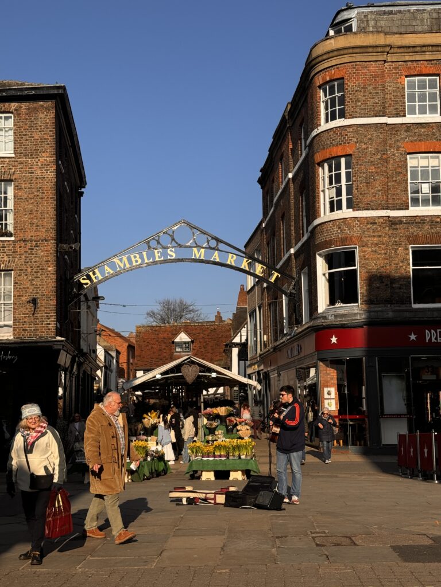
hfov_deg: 30.3
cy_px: 294
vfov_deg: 39.7
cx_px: 220
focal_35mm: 48
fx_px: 815
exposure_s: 1/4310
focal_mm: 6.76
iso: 64
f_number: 1.78
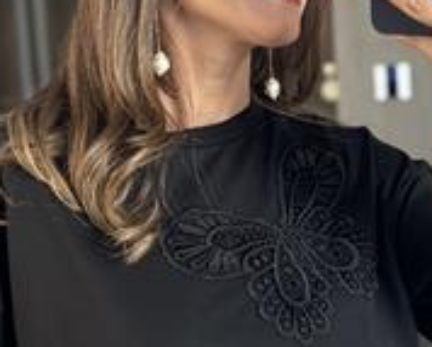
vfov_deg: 11.6
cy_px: 274
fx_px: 1703
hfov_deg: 14.5
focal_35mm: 133
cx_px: 218
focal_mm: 6.86
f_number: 1.78
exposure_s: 1/60
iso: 200
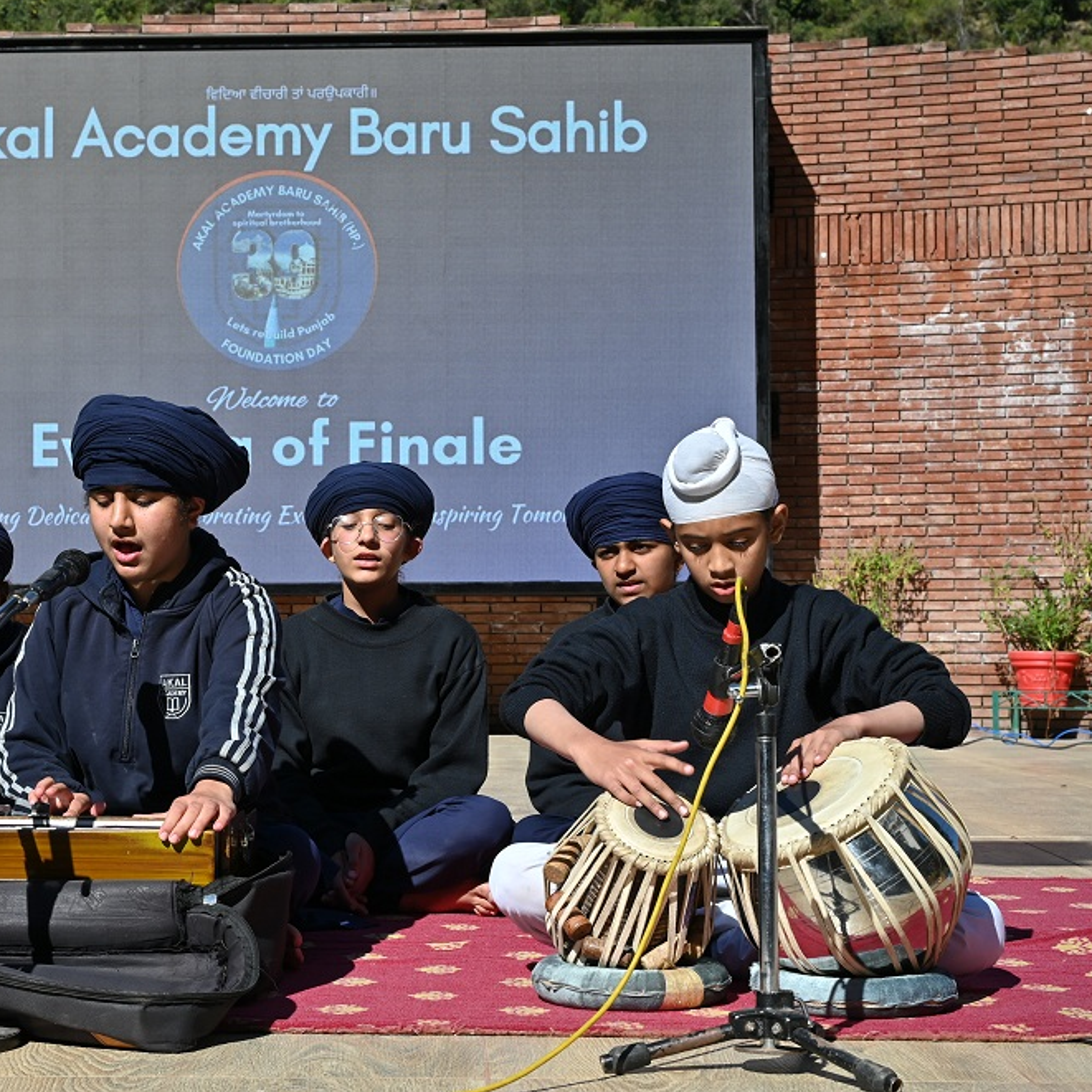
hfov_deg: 23.8
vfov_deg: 24.0
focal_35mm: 72
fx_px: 2570
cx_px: 287
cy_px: 544
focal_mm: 56
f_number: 11
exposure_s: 1/200
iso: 100
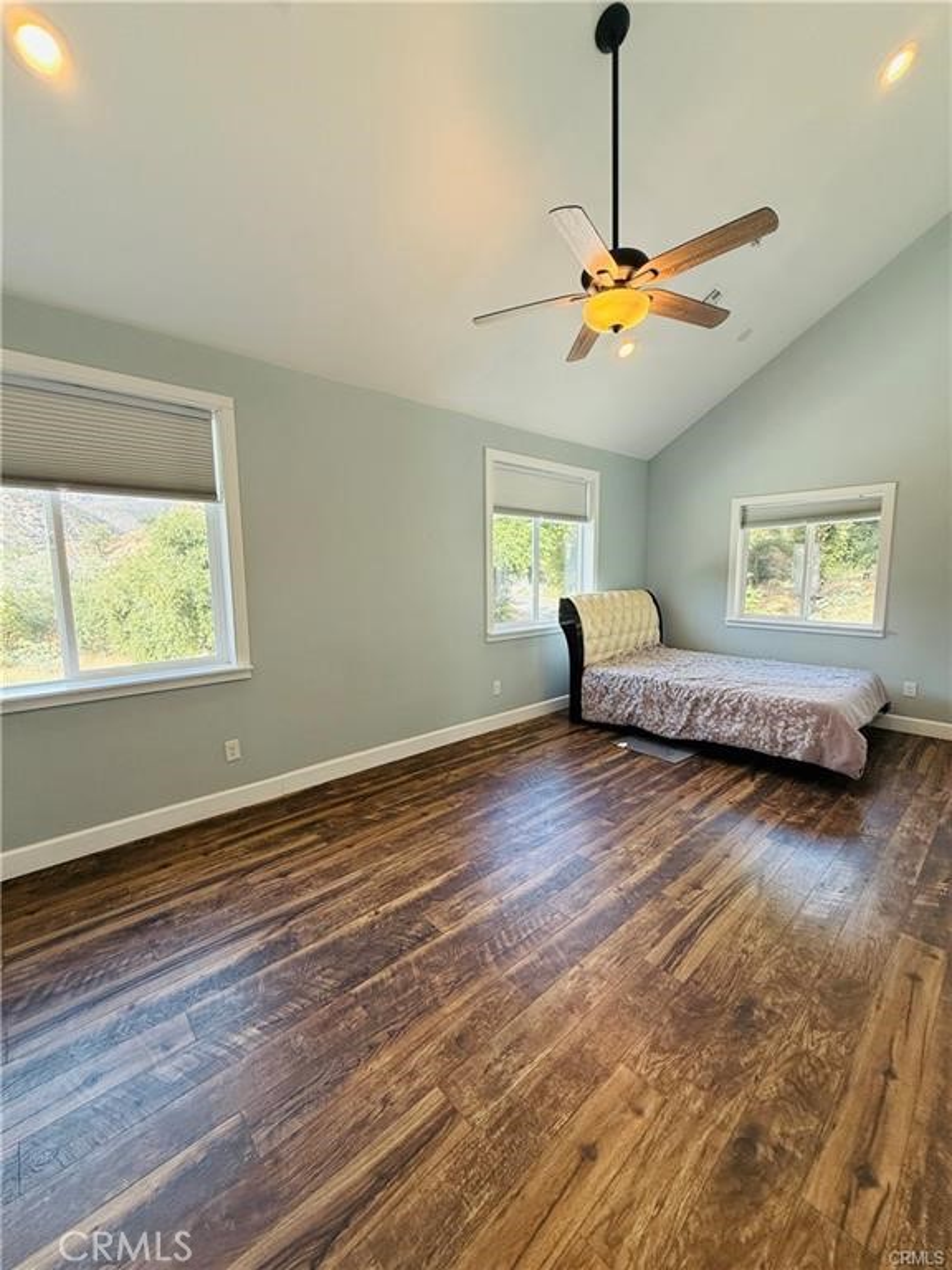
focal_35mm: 14
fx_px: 513
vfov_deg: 102.1
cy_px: 635
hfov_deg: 85.7
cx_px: 476
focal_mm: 2.22
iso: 160
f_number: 2.2
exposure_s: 1/120
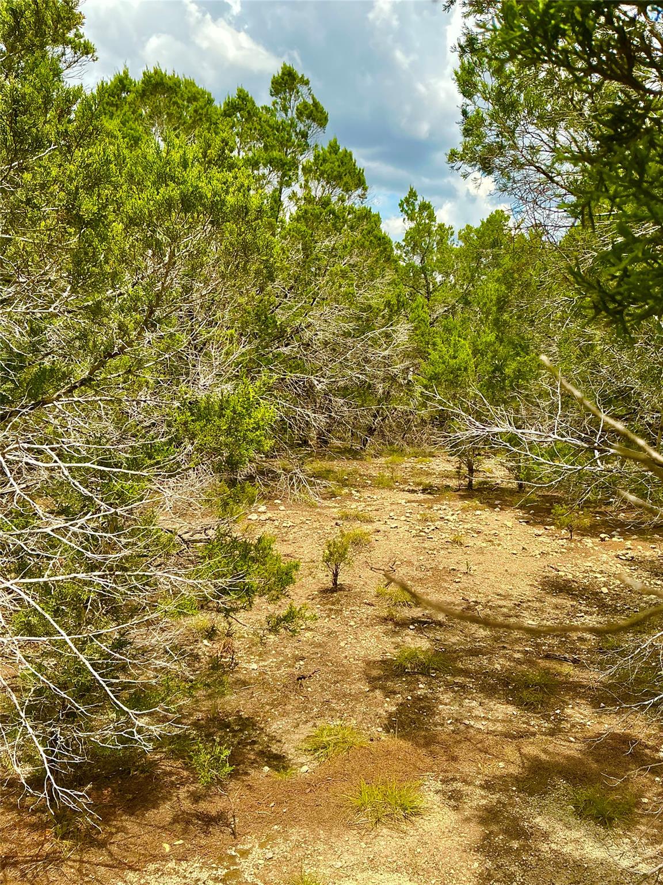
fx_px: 715
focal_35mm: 28
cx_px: 332
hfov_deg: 49.7
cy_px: 442
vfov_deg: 63.4
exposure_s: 1/1412
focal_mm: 3
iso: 25
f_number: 1.8
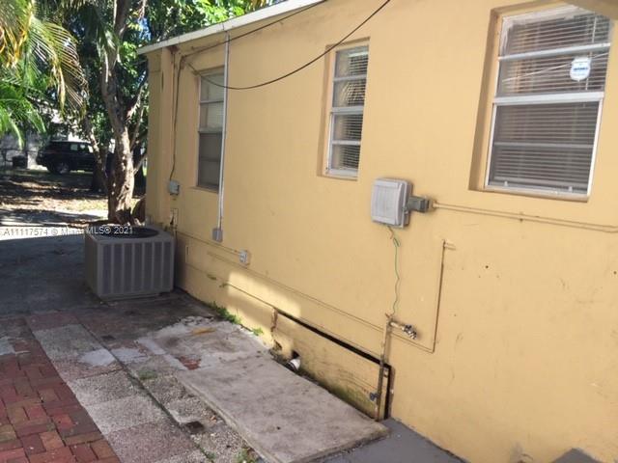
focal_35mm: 29
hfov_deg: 61.7
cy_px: 232
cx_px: 309
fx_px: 518
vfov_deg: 48.2
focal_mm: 4.15
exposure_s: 1/377
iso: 32
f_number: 2.2
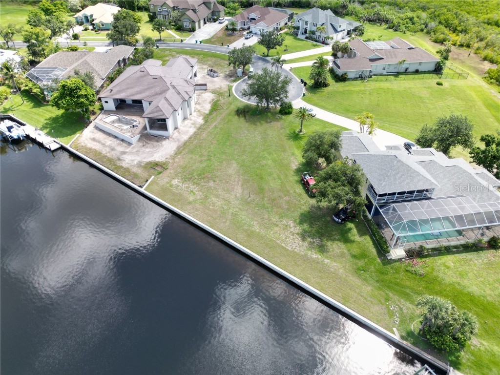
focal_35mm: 24
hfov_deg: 71.6
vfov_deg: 56.8
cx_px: 250
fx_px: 347
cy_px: 188
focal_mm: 6.72
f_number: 1.7
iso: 200
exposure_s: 1/1500
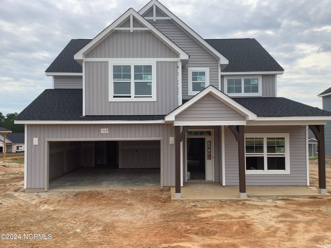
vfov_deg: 45.4
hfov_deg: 58.4
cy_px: 124
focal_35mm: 31
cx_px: 166
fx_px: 296
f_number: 2.4
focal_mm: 3.3
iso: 25
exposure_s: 1/791
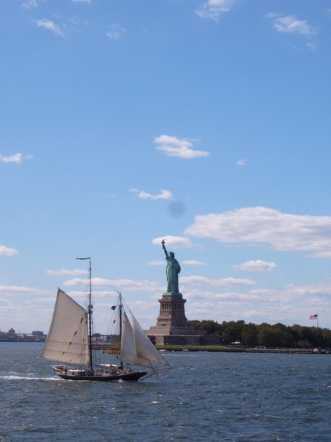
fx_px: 1211
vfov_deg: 20.7
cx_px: 166
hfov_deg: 15.6
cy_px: 221
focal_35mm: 95
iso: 63
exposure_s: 1/250
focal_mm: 15.8
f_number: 9.4
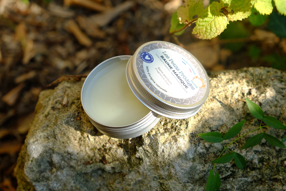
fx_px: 580
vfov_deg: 18.7
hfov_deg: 27.7
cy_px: 96
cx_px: 143
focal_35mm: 73
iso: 800
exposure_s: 1/1000
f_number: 5
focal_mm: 48.4
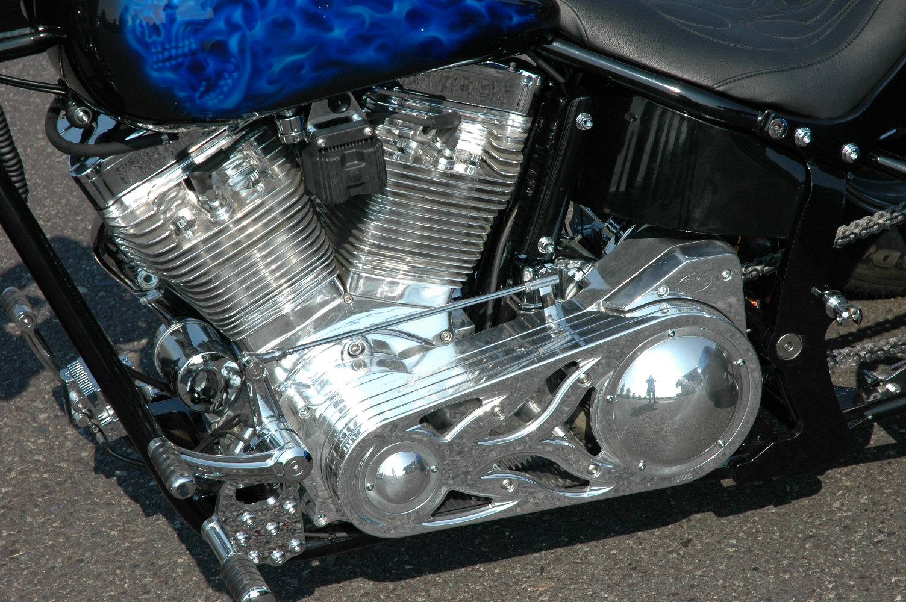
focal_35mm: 105
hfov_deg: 19.5
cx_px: 453
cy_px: 301
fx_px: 2640
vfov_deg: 13.0
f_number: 10
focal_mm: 70
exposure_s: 1/400
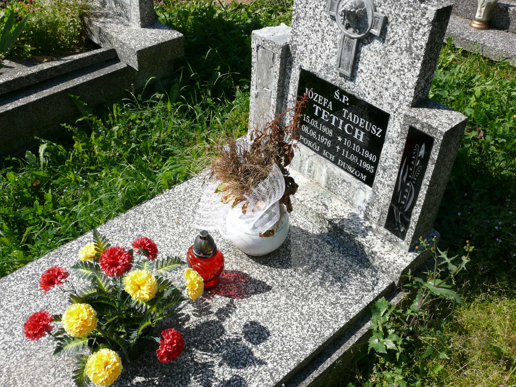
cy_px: 194
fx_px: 522
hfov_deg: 52.6
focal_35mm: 35
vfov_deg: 40.7
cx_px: 258
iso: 100
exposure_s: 1/500
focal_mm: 7.4
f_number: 5.6
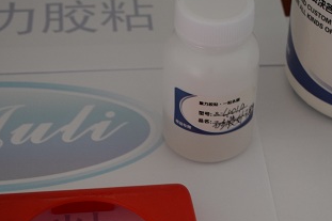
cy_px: 206
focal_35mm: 110
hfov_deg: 18.6
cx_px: 200
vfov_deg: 12.3
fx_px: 1014
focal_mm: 38
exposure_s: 1/60
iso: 560
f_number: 4.8
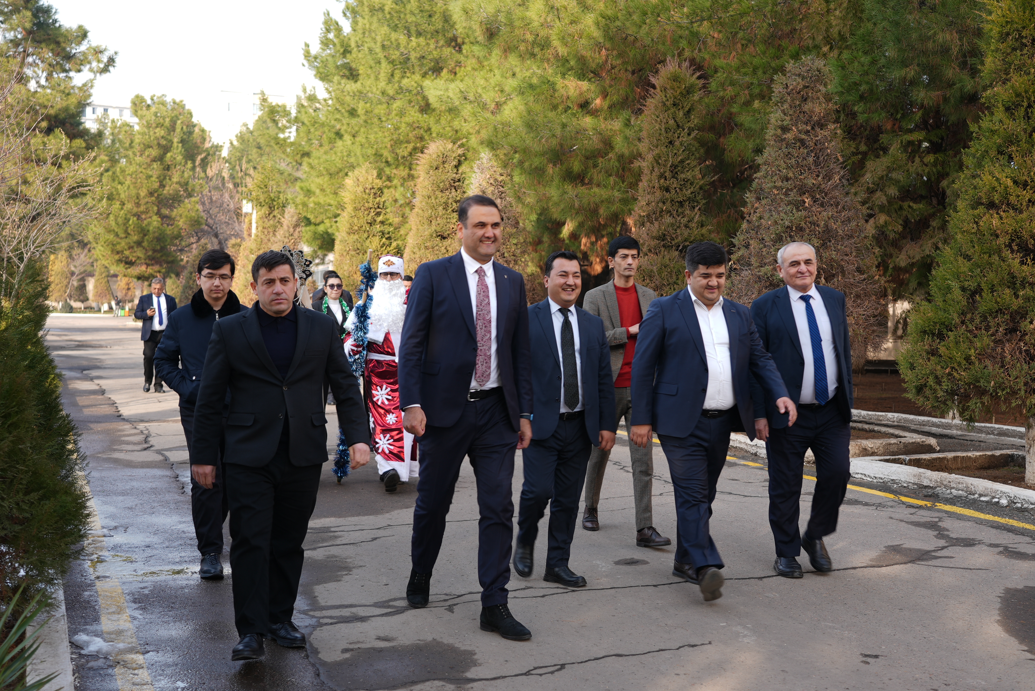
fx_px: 1237
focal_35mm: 43
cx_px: 518
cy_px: 346
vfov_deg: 31.2
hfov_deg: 45.4
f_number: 4
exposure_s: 1/100
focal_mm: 43
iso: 64
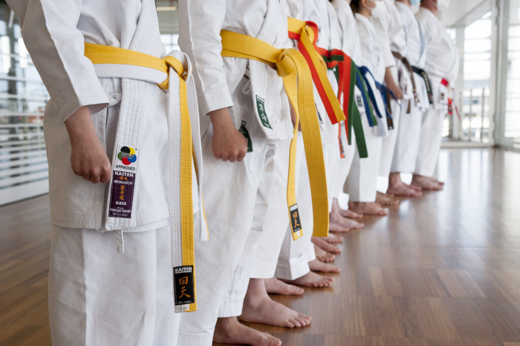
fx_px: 693
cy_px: 173
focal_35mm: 48
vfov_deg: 28.0
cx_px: 260
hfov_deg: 41.1
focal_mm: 48
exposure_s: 1/125
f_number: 7.1
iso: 400
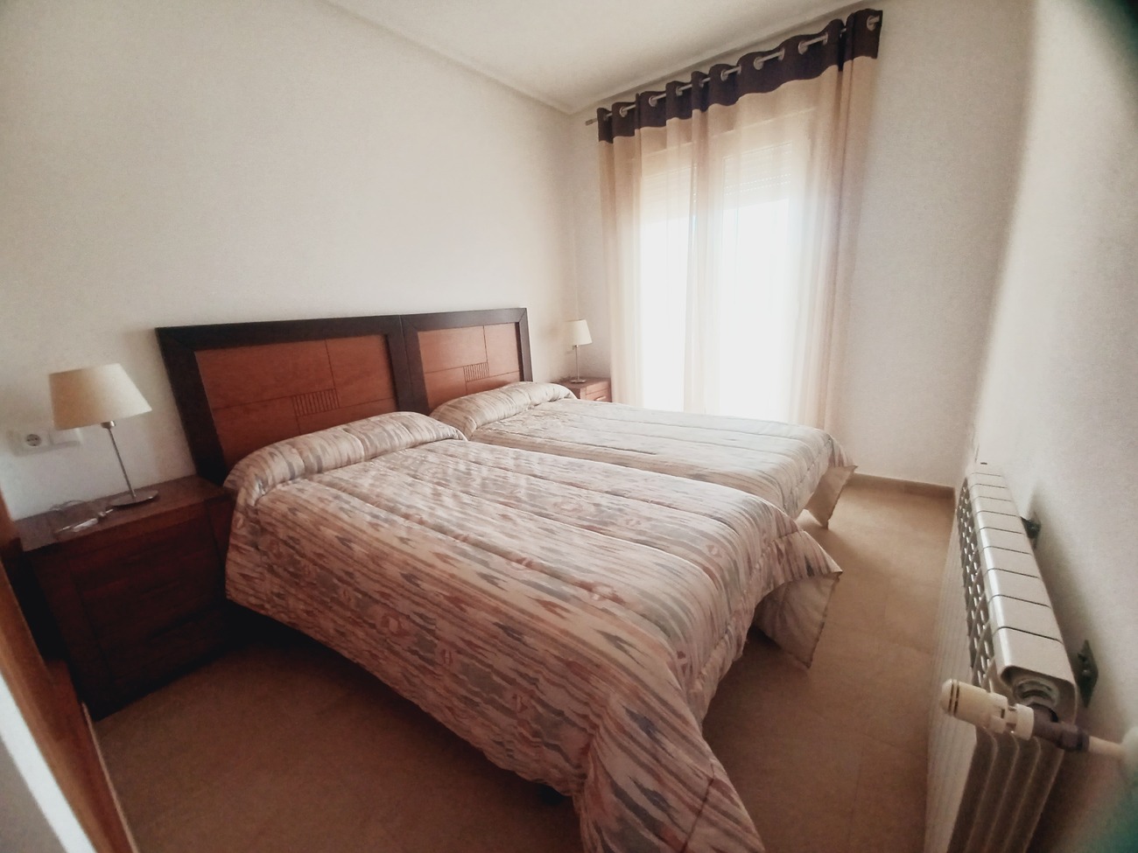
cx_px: 569
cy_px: 426
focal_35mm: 13
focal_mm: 1.42
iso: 100
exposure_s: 1/50
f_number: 2.2
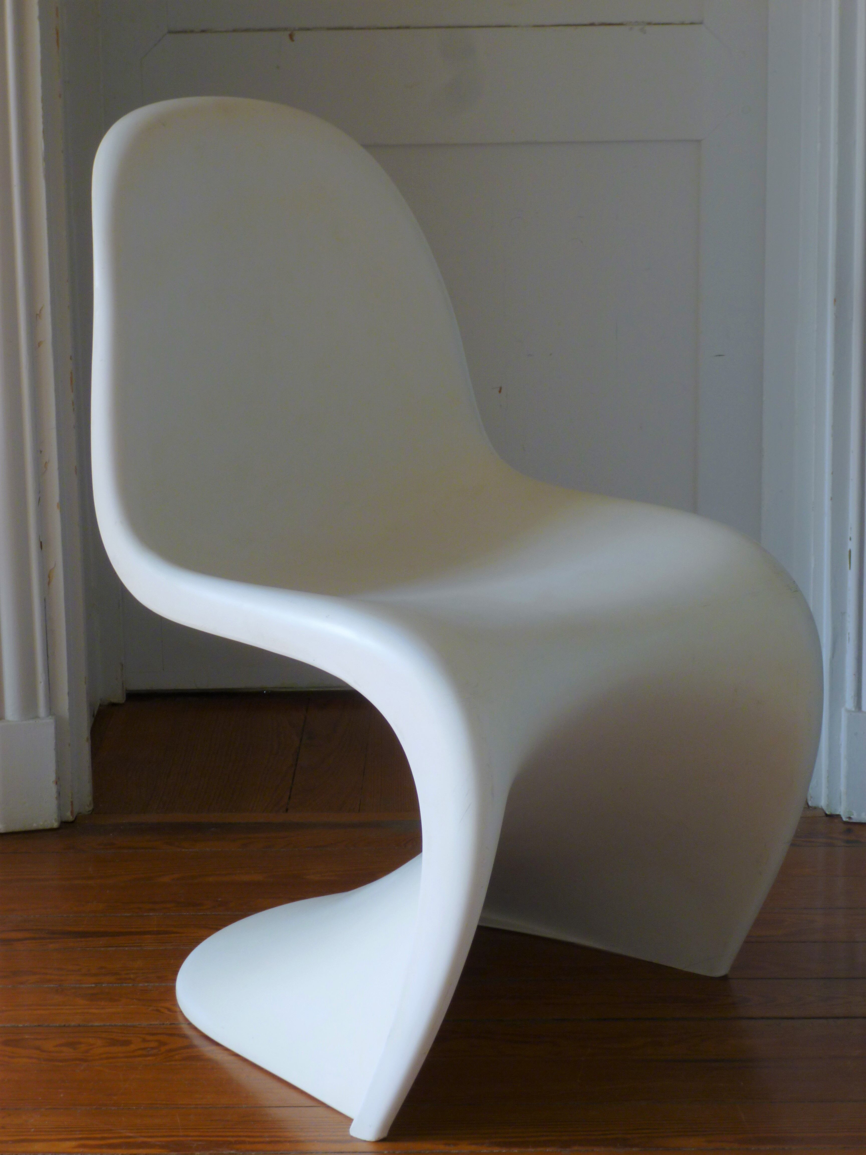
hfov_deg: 16.1
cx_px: 433
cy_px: 578
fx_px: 3069
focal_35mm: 92
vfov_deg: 21.3
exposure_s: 1/8
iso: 100
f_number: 5.2
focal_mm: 16.5
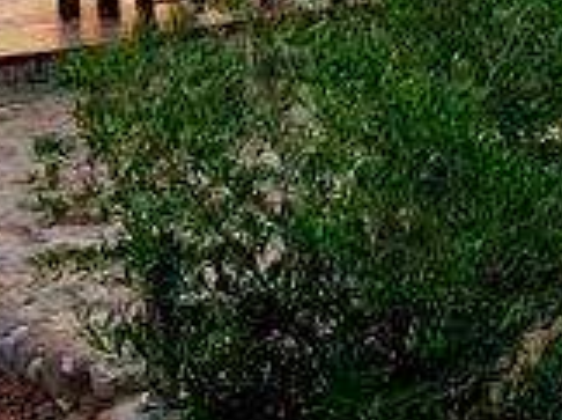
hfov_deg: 19.9
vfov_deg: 15.9
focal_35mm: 90
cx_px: 749
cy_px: -42
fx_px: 1459
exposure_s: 1/350
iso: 50
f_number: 2.4
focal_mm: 4.3
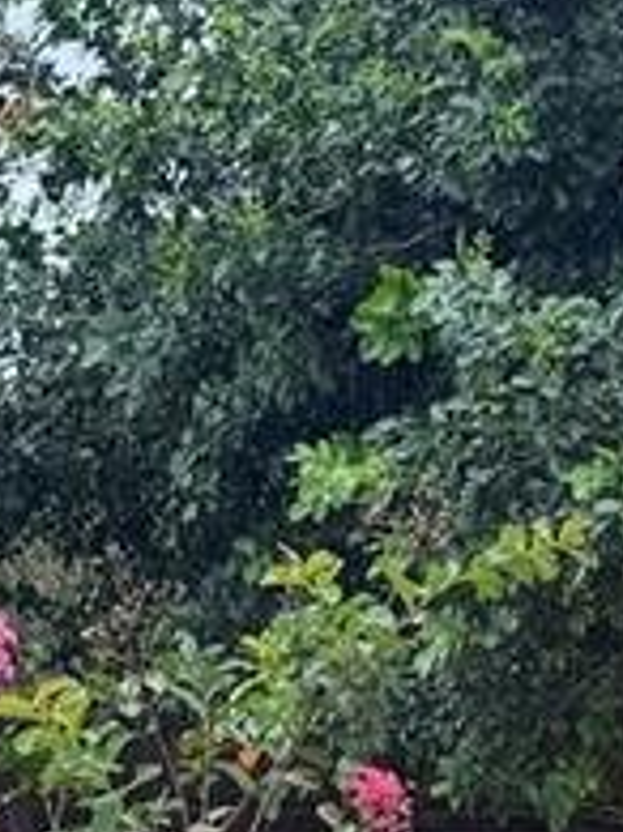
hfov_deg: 9.5
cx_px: 1101
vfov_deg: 12.5
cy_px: 1365
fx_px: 3555
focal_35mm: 148
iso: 100
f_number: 1.78
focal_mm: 6.76
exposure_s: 1/1901
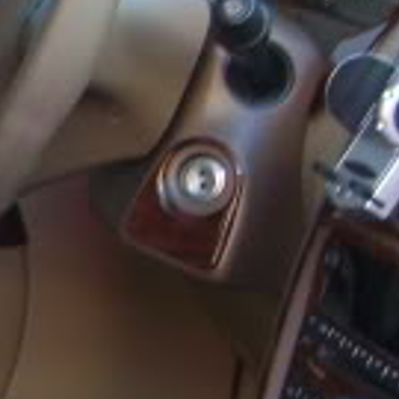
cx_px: -526
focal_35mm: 147
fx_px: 1917
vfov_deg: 11.9
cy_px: 151
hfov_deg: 10.4
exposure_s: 1/30
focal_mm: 5.8
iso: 104
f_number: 2.8
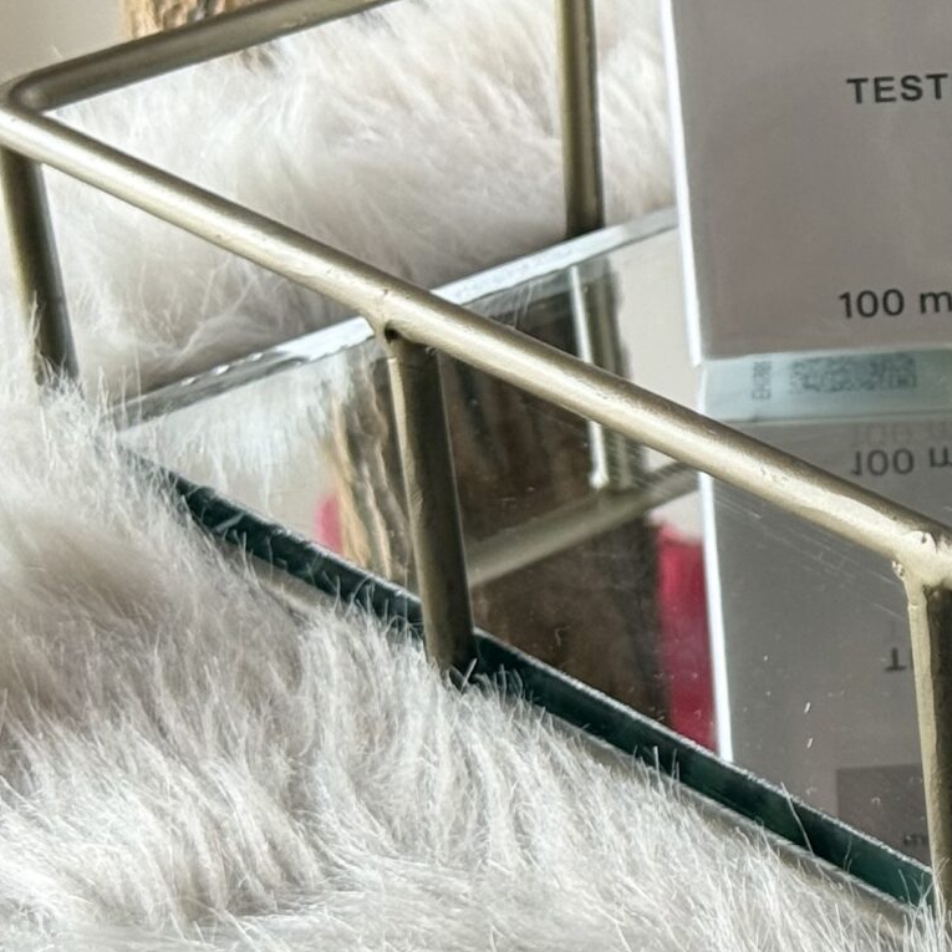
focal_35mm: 142
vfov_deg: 12.2
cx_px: 1500
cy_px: 194
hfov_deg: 11.7
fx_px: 4418
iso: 80
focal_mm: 6.76
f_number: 1.78
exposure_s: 1/121
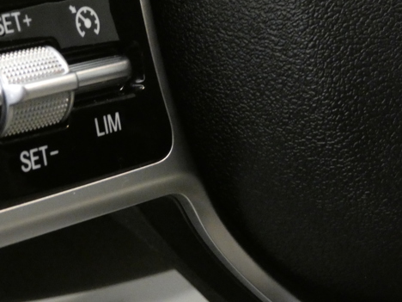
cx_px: 76
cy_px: 53
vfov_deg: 12.0
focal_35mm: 123
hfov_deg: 15.9
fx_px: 1428
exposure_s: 1/13
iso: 1600
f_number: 4.3
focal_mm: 12.9
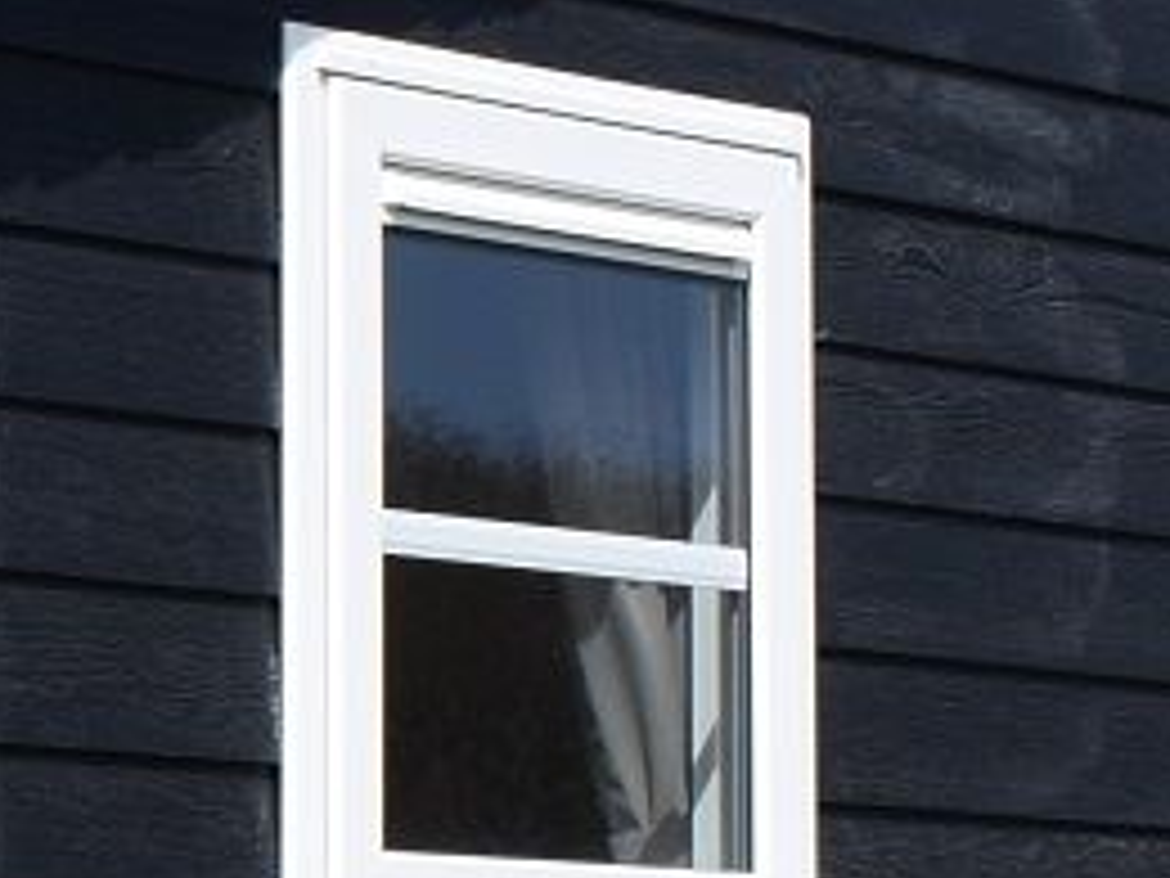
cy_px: 892
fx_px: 6084
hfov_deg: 9.8
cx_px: -1521
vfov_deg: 8.2
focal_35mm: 180
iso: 200
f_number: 9.5
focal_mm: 18
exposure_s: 1/350
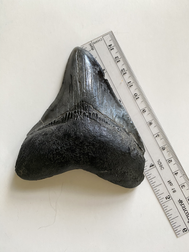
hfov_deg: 54.9
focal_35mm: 25
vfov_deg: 69.4
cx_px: 94
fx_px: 182
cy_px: 126
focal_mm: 4.25
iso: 125
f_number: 1.8
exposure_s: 1/83
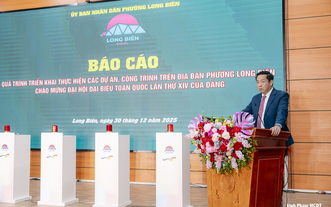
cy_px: 103
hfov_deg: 45.7
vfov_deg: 29.5
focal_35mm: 44
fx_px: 393
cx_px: 166
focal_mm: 42.5
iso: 1250
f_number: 4
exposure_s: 1/160
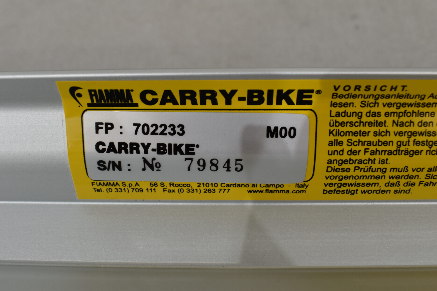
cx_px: 218
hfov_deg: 49.6
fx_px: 473
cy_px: 146
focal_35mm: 39
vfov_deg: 34.2
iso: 360
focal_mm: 26
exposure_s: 1/60
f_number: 8
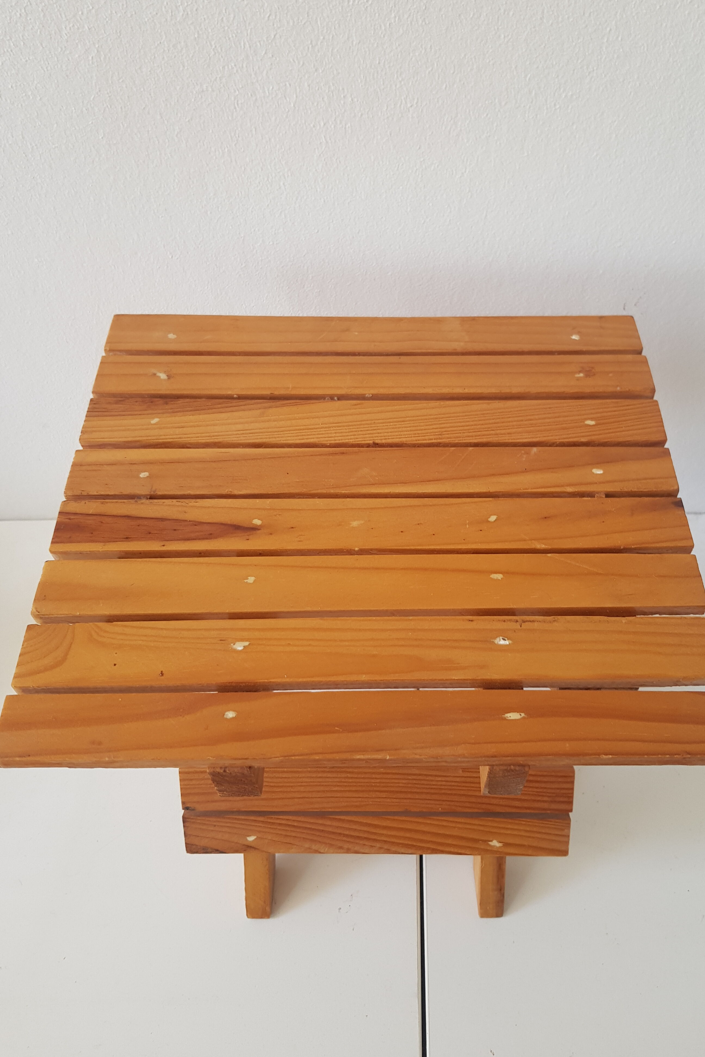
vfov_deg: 65.5
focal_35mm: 28
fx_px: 822
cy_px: 526
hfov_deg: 46.3
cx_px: 385
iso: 50
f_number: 1.7
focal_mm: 4.2
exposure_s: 1/60
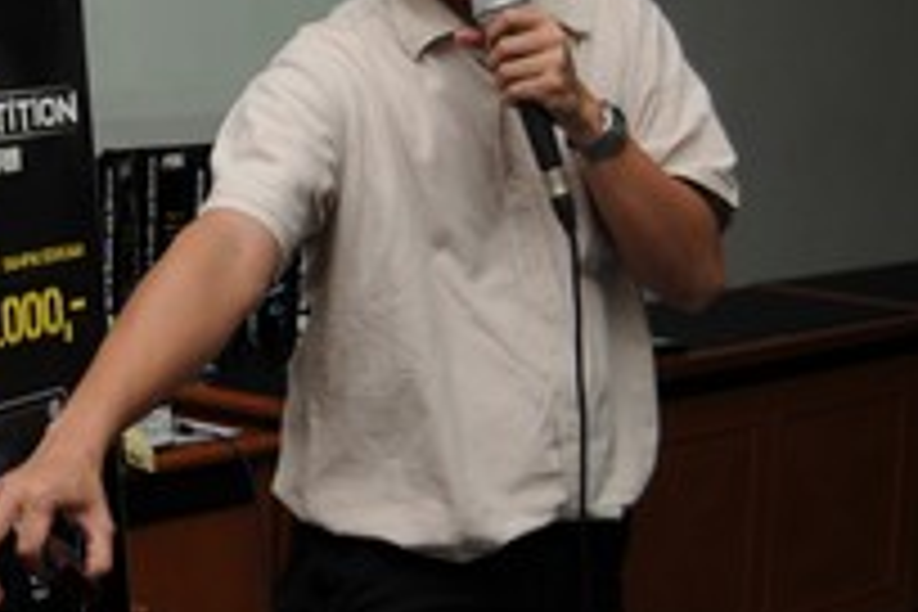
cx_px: 122
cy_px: 382
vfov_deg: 13.3
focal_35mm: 103
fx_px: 2626
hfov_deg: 19.5
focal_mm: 28
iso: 200
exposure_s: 1/60
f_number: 3.5
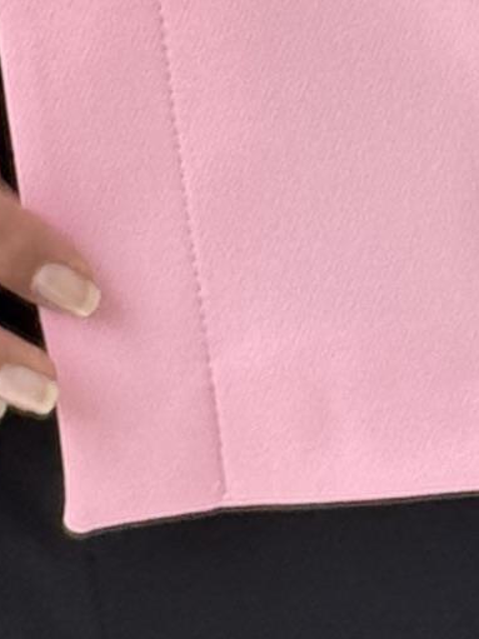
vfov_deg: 5.2
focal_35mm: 379
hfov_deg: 3.9
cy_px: -490
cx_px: 371
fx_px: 6995
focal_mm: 6.76
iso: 64
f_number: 1.78
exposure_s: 1/287
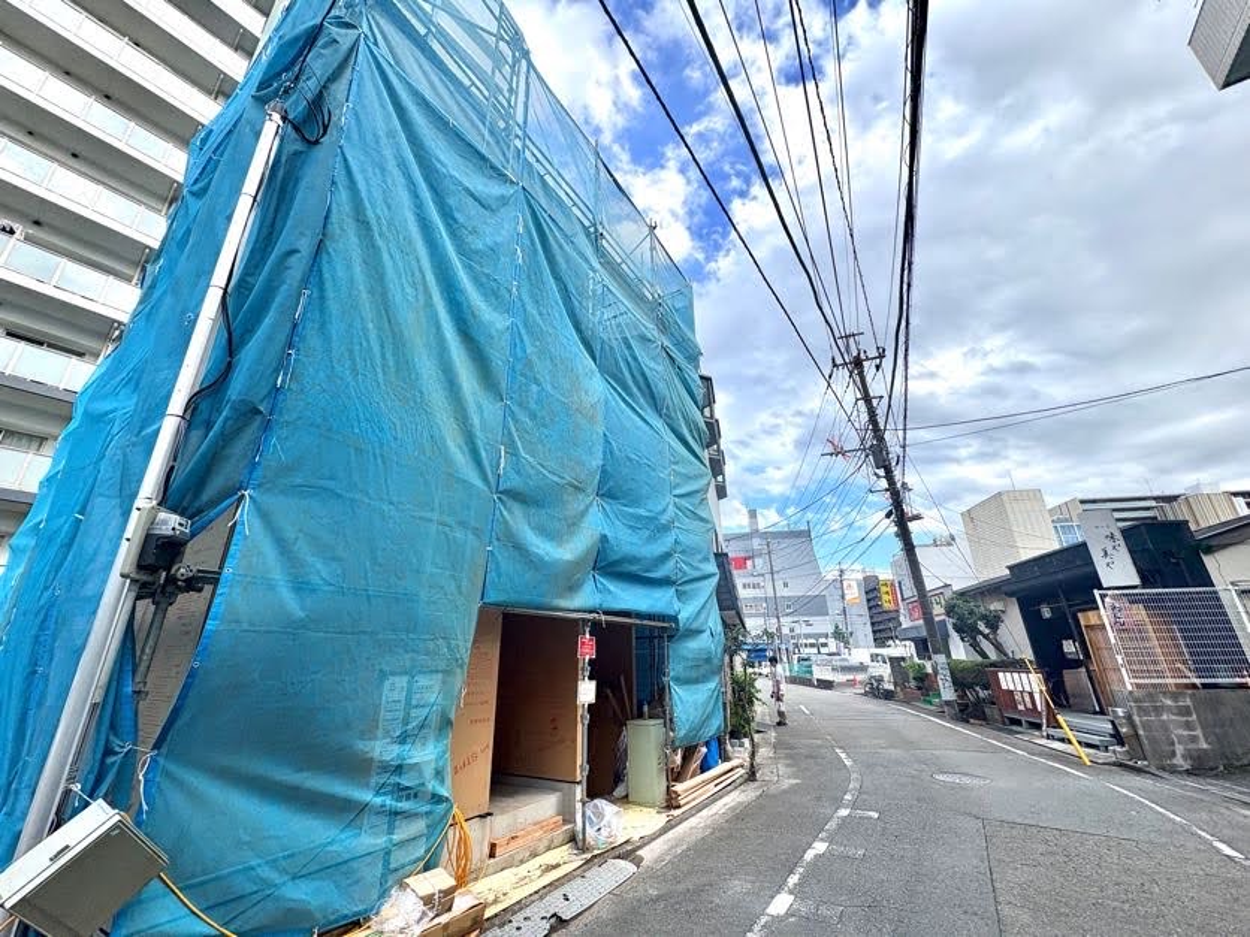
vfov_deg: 85.7
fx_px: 506
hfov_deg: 102.1
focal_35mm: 14
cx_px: 625
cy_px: 468
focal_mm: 2.22
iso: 50
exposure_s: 1/879
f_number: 2.2
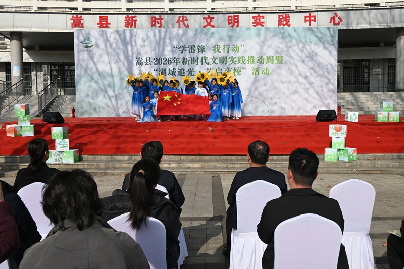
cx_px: 202
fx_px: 412
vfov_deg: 36.2
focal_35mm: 37
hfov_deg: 52.2
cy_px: 134
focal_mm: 24.5
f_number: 7.1
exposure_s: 1/400
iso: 100
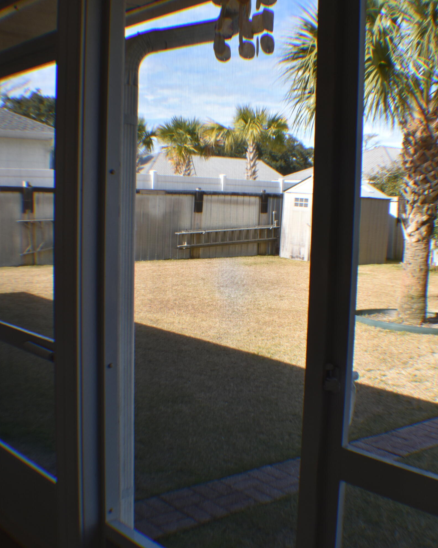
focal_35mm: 51
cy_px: 275
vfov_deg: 36.7
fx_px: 826
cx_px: 225
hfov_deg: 29.7
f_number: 8
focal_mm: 24
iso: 360
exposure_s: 1/250
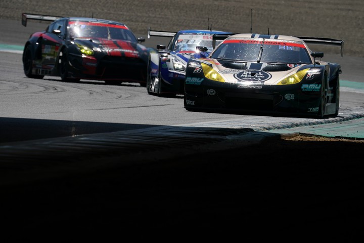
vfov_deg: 2.3
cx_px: 182
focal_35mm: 600
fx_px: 6066
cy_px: 122
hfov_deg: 3.4
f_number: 11
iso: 200
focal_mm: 600
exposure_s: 1/800
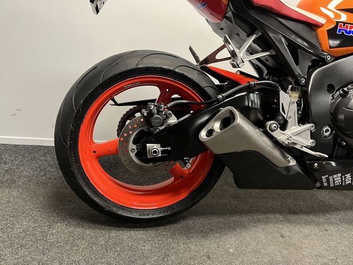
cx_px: 176
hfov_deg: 67.3
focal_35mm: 26
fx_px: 265
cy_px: 132
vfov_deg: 53.1
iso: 320
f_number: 1.6
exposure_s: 1/50
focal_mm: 5.1
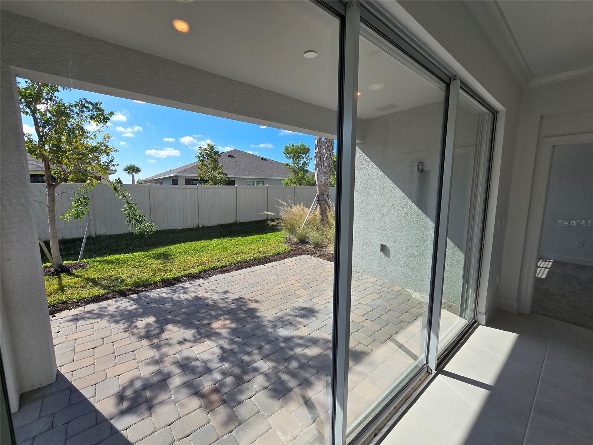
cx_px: 296
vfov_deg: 89.9
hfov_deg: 106.2
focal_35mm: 13
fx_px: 223
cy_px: 222
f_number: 2.2
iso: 50
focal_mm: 2.2
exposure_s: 1/1546
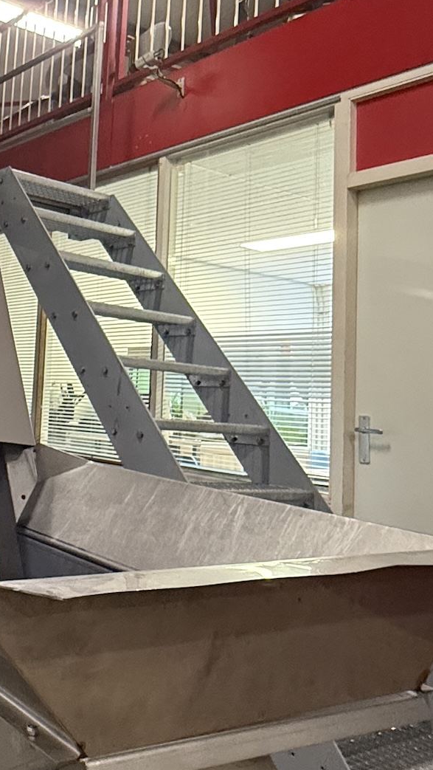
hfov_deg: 27.2
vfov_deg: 51.3
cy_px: 307
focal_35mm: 39
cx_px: -72
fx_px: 796
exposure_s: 1/50
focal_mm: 2.22
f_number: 2.2
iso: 640
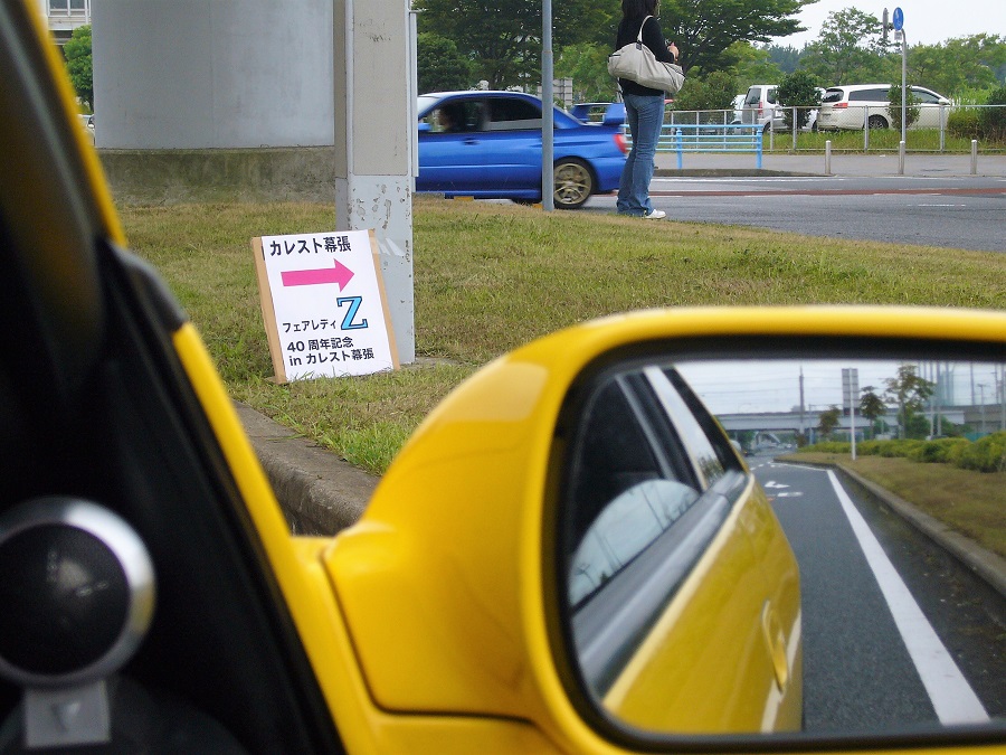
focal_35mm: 86
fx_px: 2499
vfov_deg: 17.2
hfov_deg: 22.8
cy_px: 378
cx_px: 503
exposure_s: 1/250
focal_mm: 14.2
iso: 100
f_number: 5
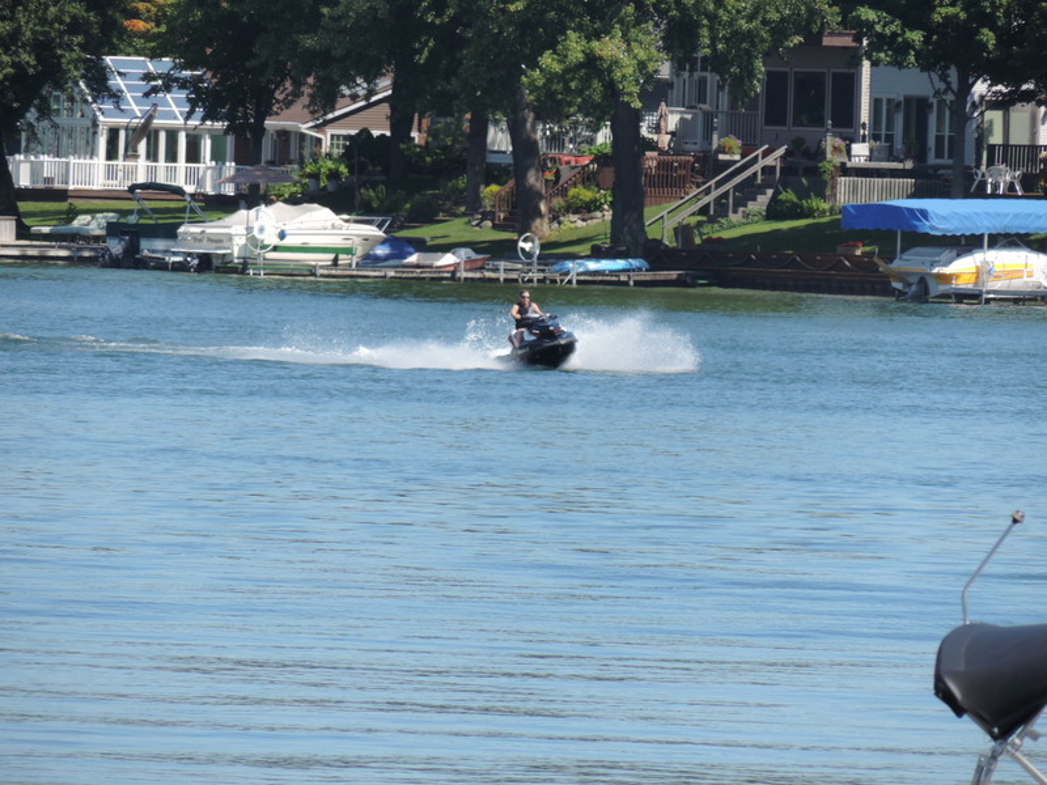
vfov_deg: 2.0
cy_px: 392
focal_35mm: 750
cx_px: 524
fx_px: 22685
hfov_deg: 2.6
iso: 90
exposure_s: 1/400
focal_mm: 133.7
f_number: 5.1
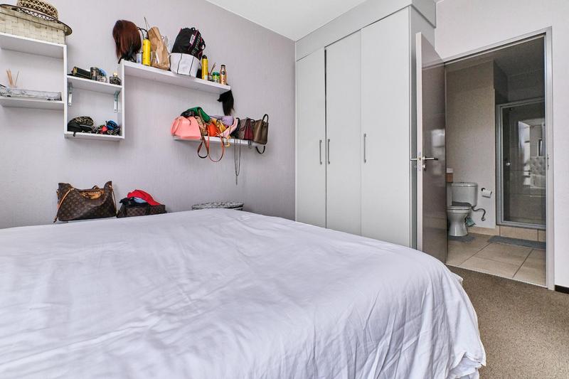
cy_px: 190
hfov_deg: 100.4
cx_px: 284
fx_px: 237
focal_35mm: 15
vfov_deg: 77.3
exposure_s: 1/100
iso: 800
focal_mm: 10
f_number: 10
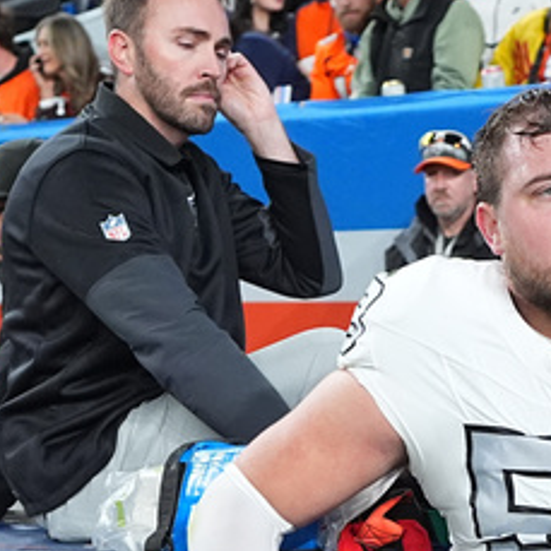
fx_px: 2395
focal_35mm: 133
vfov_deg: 12.8
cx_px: 525
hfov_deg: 13.0
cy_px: 656
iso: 3200
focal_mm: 35
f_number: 3.2
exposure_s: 1/2000
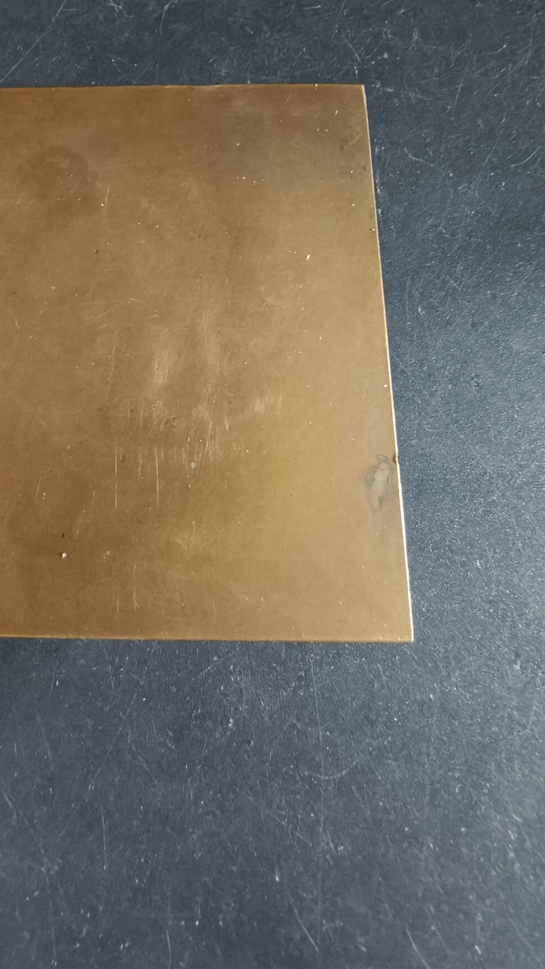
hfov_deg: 44.1
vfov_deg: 71.9
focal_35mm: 26
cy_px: 476
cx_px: 209
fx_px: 668
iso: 5000
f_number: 2
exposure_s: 1/13.8
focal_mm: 2.32
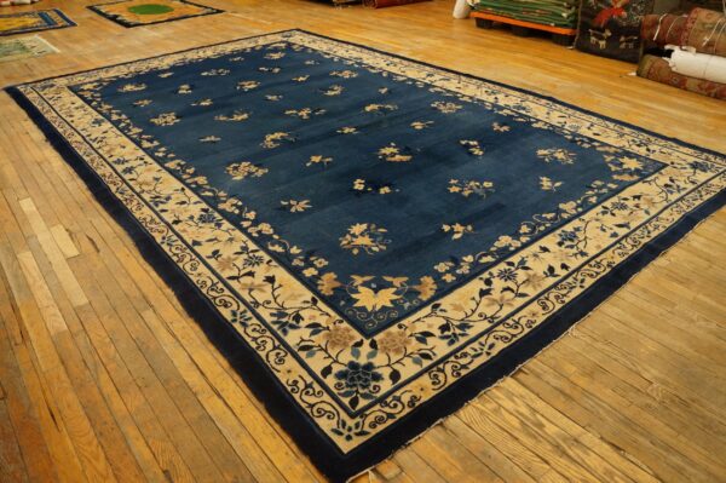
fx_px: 544
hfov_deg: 67.4
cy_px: 242
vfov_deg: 47.9
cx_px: 363
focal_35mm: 27
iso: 2500
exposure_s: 1/160
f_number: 4
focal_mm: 18
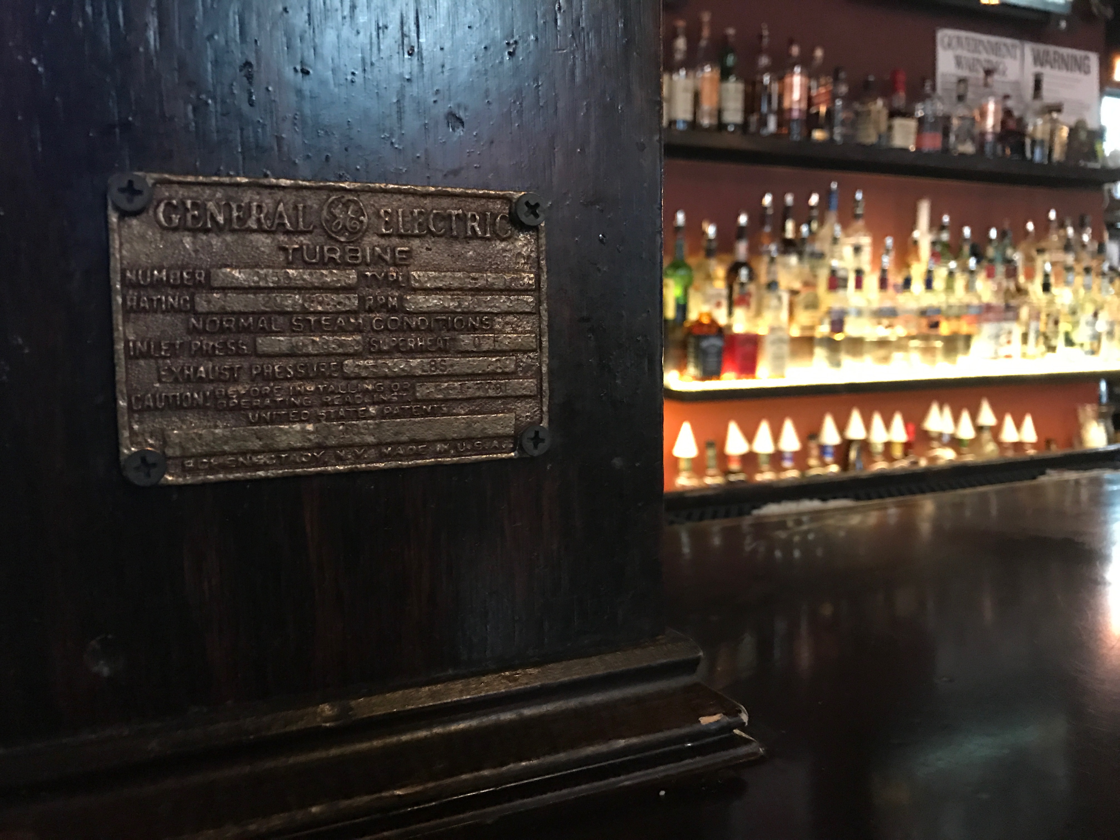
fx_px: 906
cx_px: 560
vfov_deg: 49.7
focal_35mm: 28
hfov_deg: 63.4
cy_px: 420
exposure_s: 1/4
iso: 100
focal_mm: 3.99
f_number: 1.8
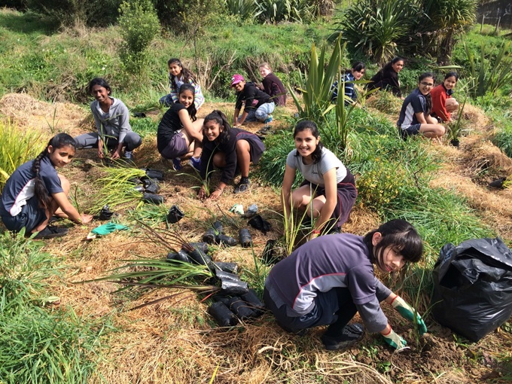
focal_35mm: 29
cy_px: 192
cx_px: 256
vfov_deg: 48.2
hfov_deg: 61.7
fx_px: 429
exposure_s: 1/1172
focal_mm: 4.15
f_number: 2.2
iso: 32
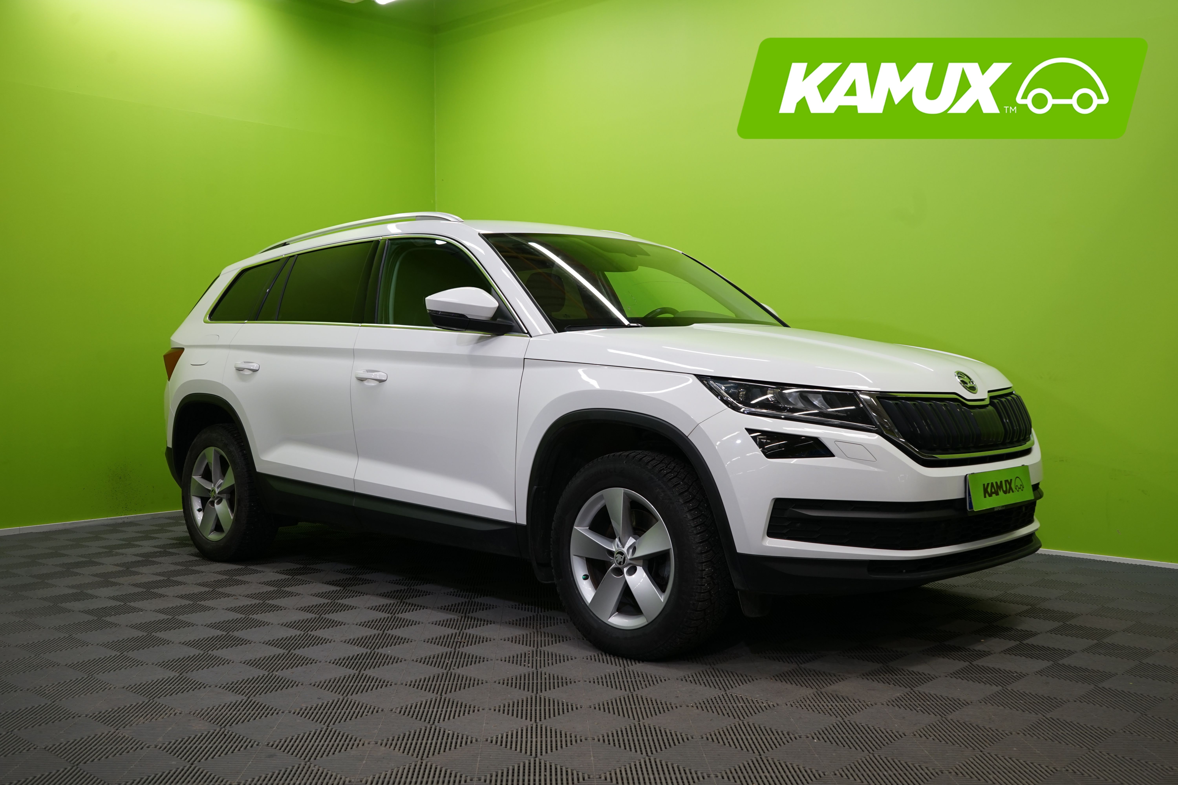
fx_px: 1145
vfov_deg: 37.9
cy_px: 392
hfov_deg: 54.4
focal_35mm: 35
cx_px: 589
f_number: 7.1
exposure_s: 1/30
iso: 500
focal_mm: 35
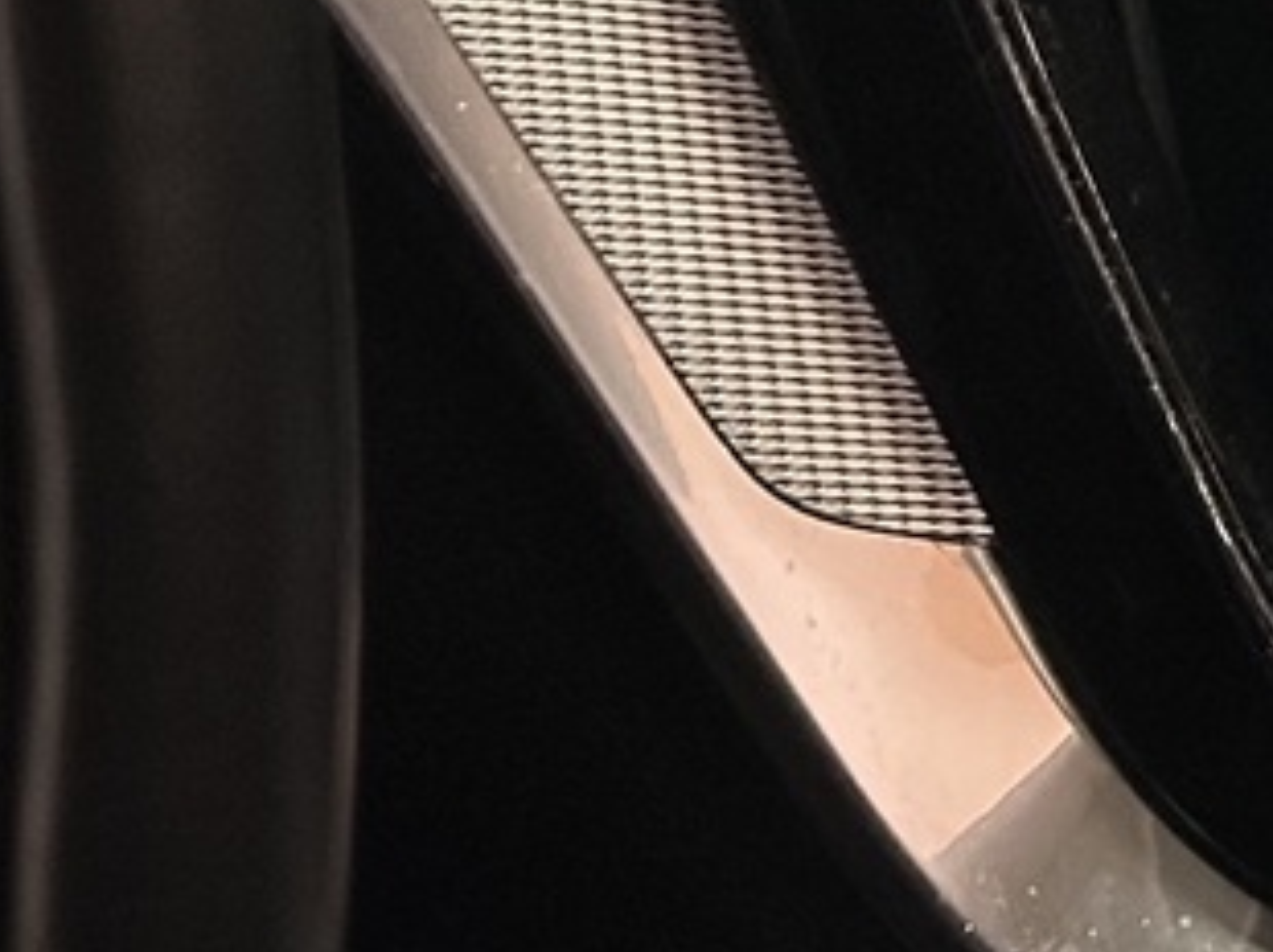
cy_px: -993
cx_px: 2891
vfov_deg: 6.4
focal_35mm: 223
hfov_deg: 8.3
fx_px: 8194
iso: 640
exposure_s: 1/24
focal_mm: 6.86
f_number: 1.78
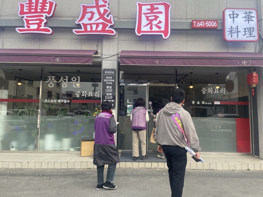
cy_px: 98
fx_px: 198
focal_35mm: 26
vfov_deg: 53.1
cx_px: 132
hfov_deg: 67.3
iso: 32
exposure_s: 1/264
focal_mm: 4.2
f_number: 1.6
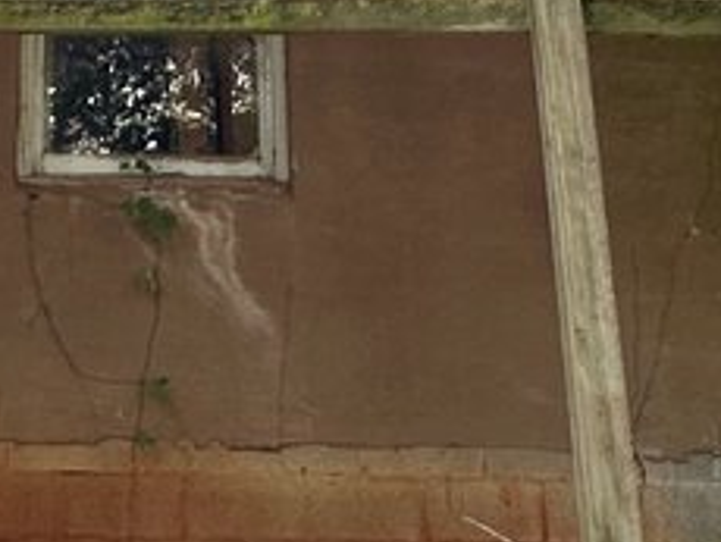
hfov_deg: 20.7
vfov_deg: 14.8
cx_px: 33
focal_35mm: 92
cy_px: -312
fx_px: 1918
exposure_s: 1/99
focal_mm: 2.22
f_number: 2.2
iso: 64
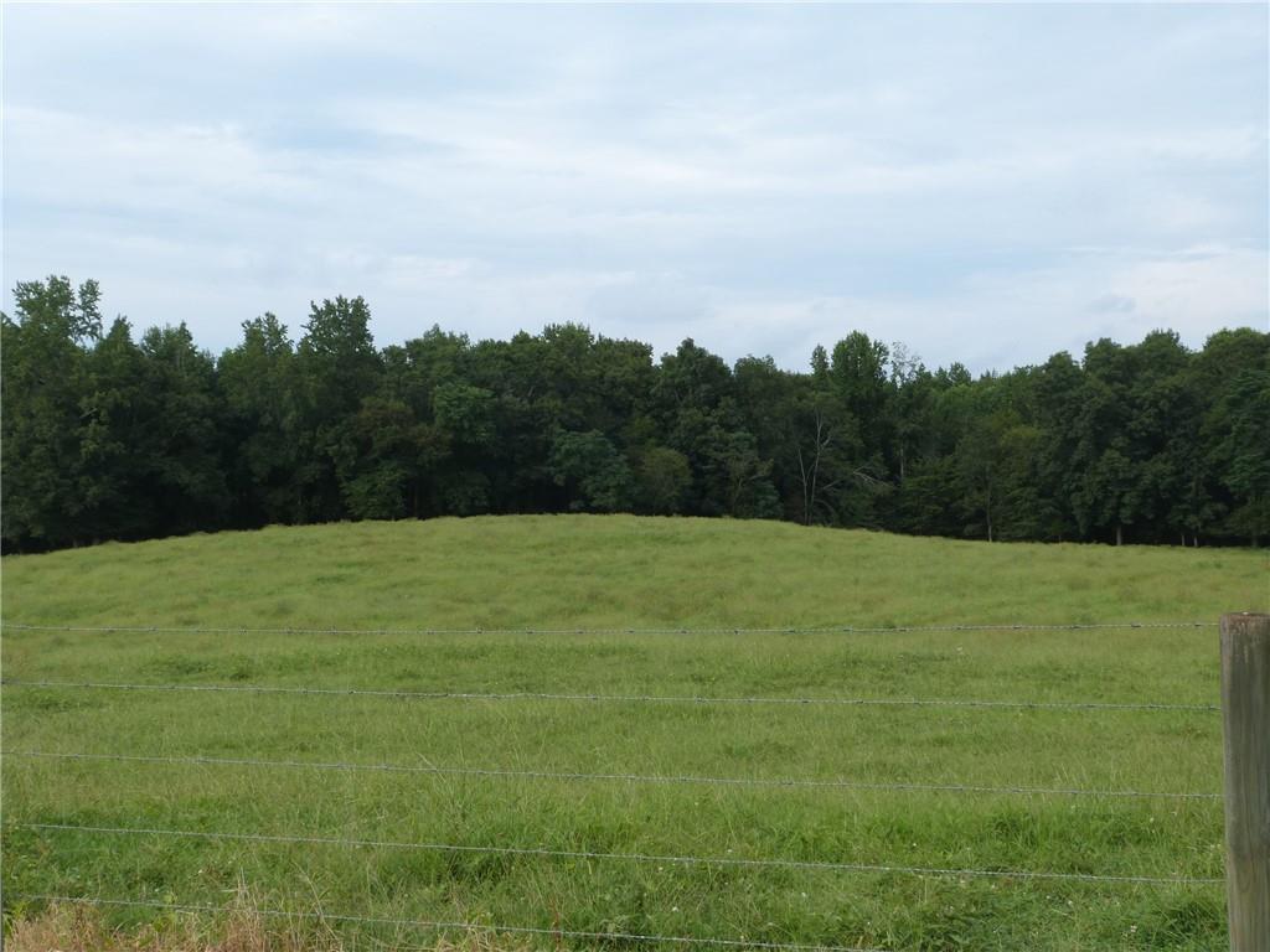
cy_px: 476
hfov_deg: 42.9
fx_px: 1614
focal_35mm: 44
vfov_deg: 32.9
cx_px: 635
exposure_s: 1/200
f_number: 5
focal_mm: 7.8
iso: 100
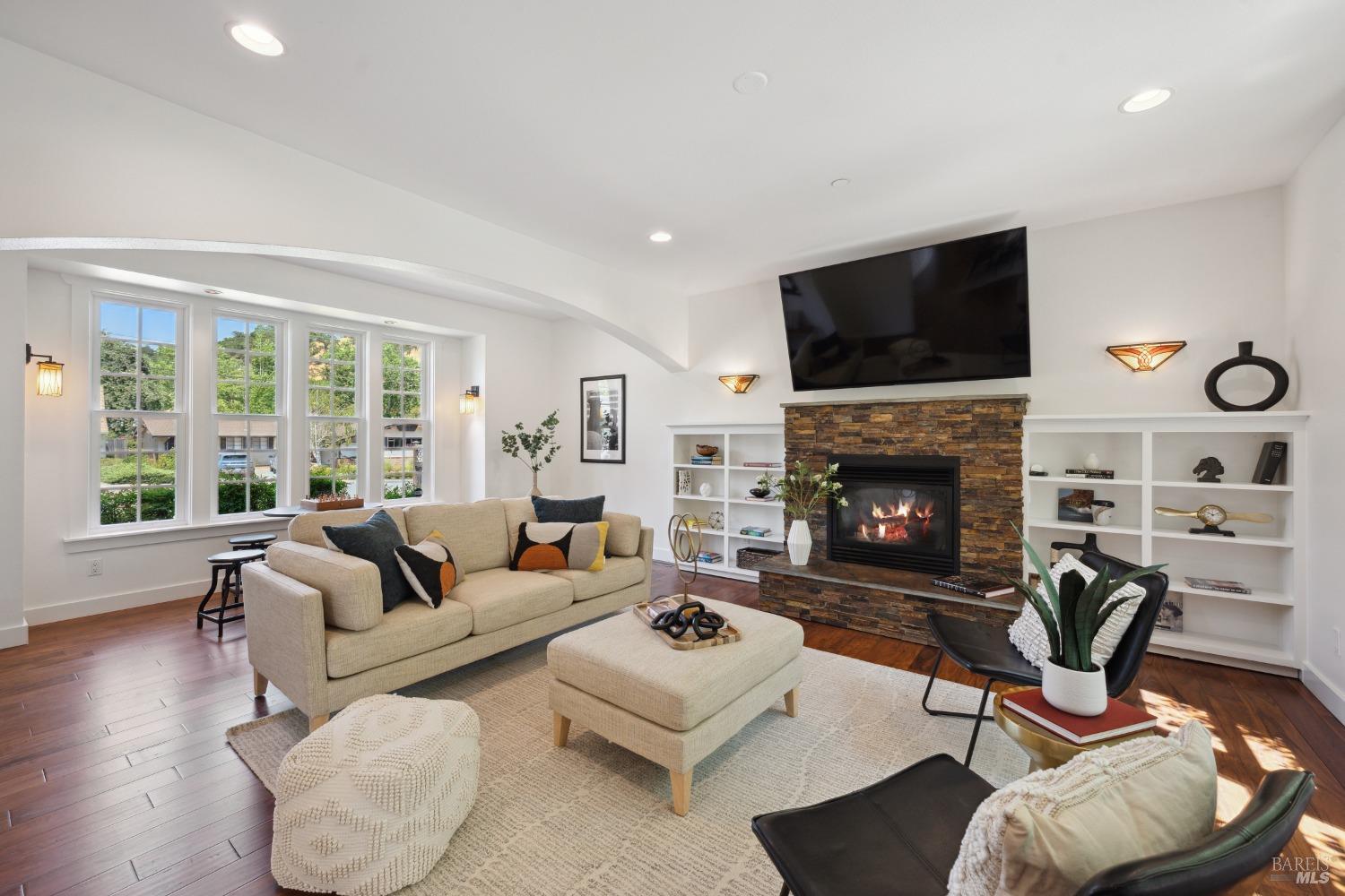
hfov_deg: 104.3
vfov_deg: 81.2
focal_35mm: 14
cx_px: 672
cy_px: 448
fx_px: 523
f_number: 8
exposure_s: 1/200
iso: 200
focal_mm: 14
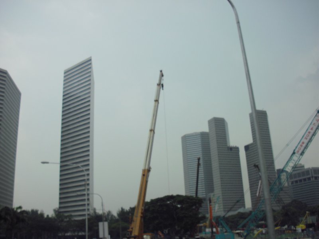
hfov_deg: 49.0
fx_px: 350
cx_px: 160
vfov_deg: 37.7
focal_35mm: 38
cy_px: 120
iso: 100
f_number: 8
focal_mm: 6.2
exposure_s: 1/250
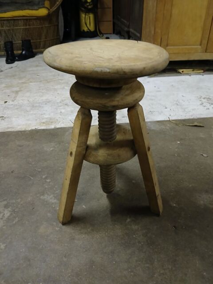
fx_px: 213
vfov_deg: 67.3
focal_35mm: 26
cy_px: 142
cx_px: 106
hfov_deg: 53.1
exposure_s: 1/20
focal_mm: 3.98
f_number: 1.8
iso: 640
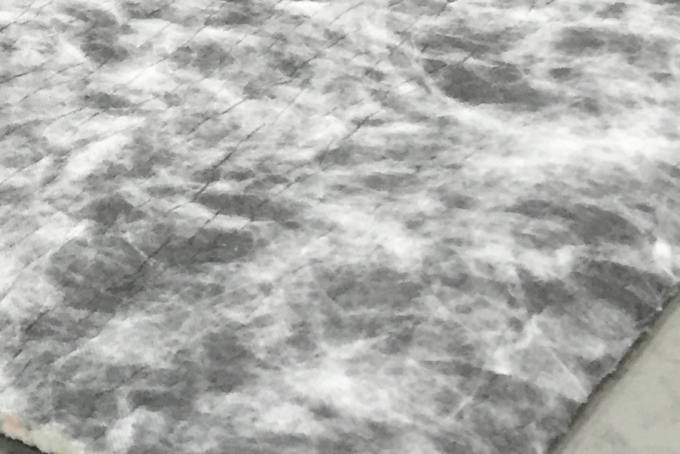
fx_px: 2059
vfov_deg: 12.1
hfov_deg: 18.1
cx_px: -52
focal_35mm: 109
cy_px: -177
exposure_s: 1/33
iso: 160
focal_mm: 4.15
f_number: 2.2
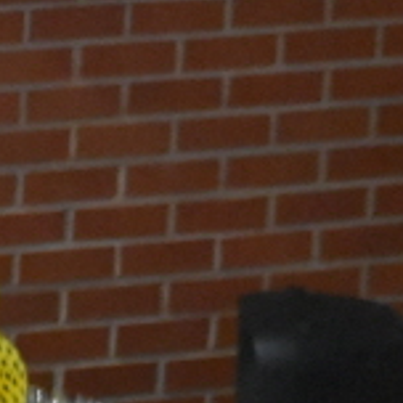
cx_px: -255
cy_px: 843
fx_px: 10840
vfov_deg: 2.1
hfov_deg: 2.1
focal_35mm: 823
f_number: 4.8
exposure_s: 1/60
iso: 5600
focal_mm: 98
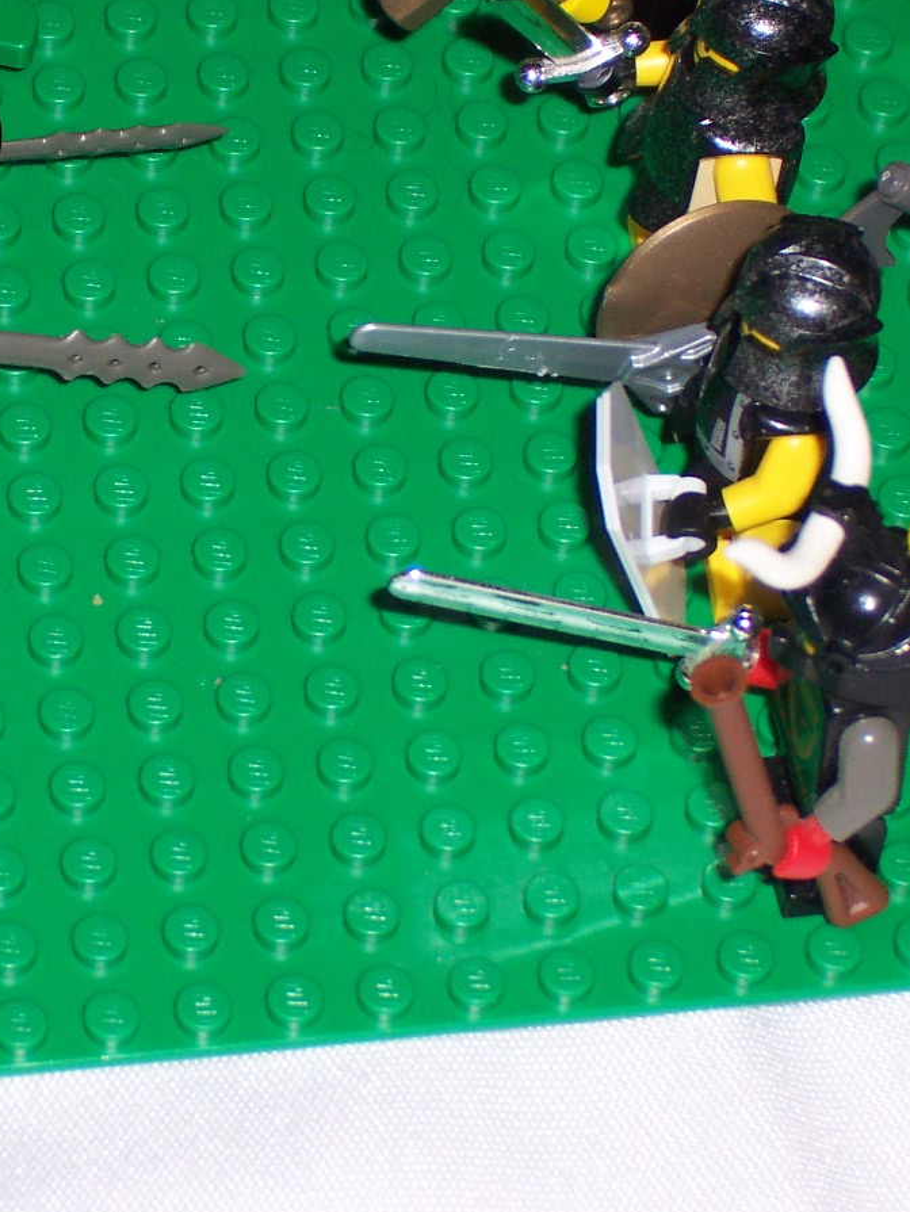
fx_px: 6760
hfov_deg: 7.7
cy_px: 607
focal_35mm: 193
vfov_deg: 10.2
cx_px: 206
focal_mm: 22.4
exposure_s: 1/125
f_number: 4.9
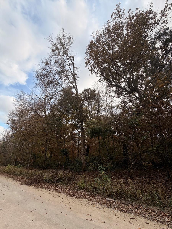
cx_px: 86
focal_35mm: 14
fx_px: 93
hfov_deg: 85.7
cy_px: 114
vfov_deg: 102.1
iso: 25
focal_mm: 2.22
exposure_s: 1/770
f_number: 2.2
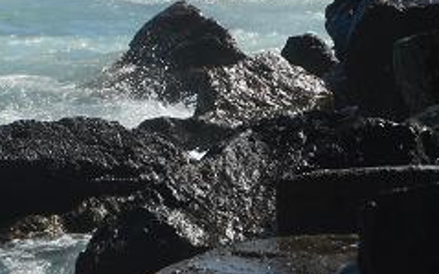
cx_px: 10
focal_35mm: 347
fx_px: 4149
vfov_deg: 3.8
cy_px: 6
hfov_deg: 6.0
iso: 80
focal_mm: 27.4
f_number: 6.2
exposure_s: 1/500
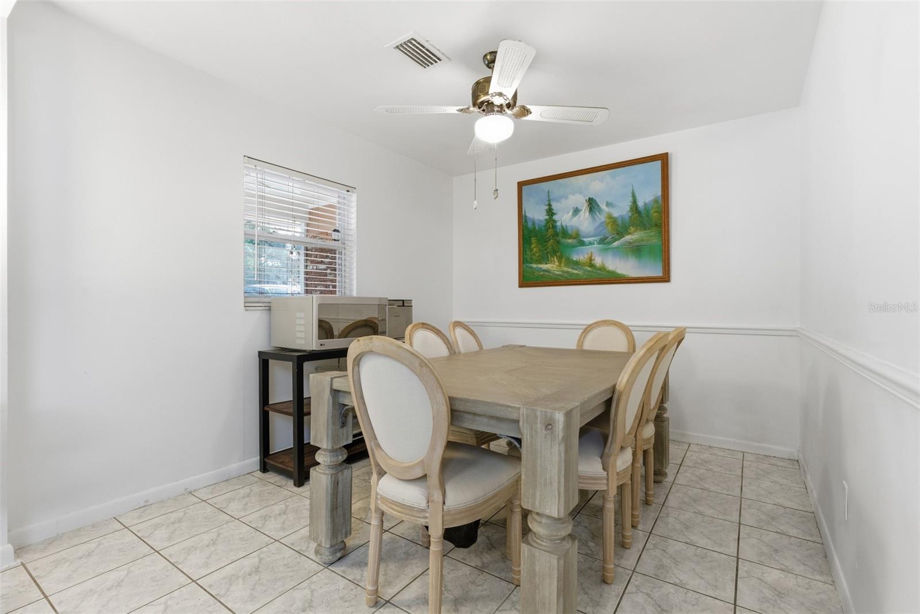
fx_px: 409
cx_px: 460
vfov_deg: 73.8
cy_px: 307
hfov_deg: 96.7
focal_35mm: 16
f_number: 9
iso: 400
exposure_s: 1/25
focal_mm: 16
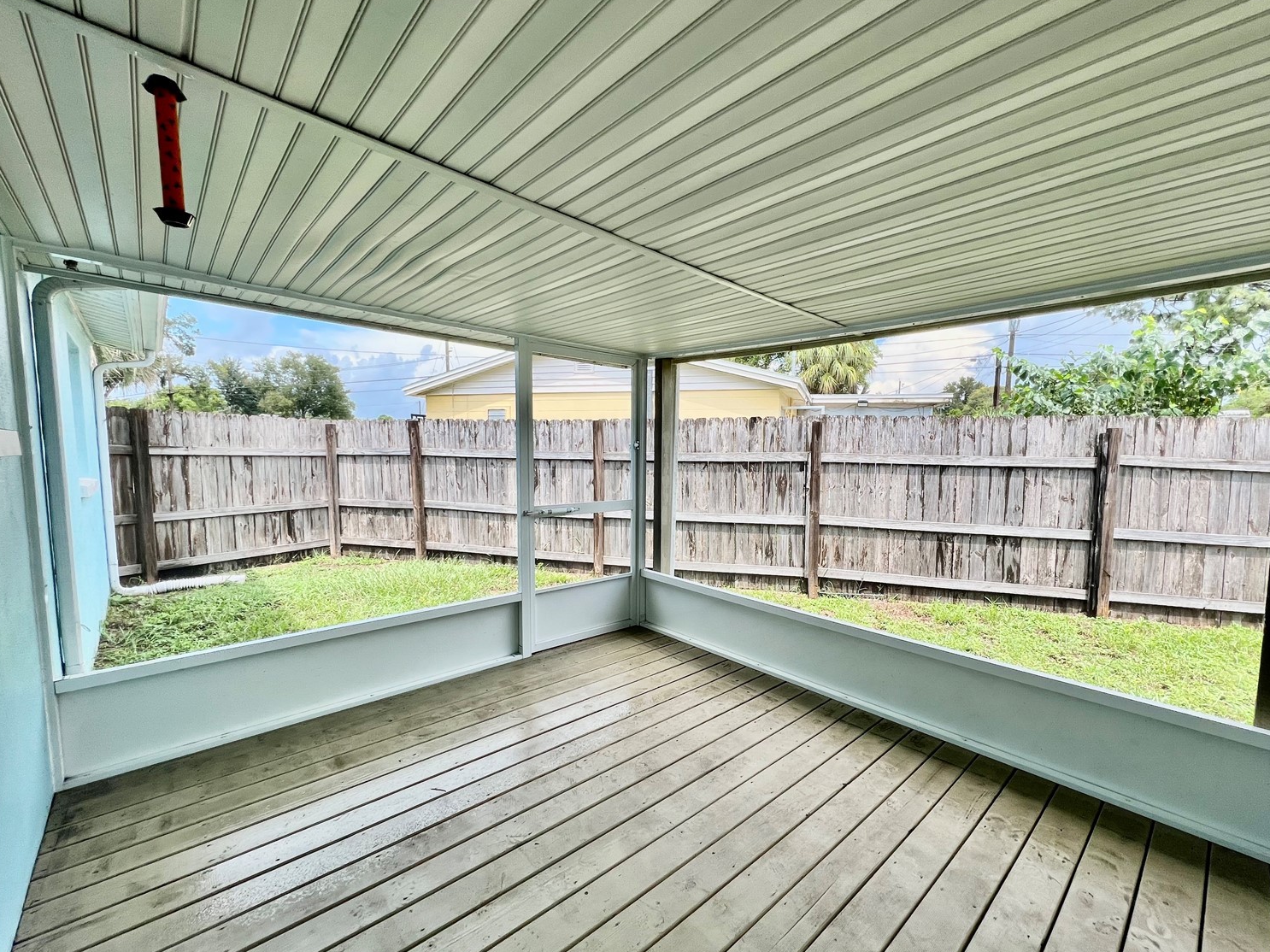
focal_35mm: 14
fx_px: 514
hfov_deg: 101.9
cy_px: 503
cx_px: 675
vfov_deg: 85.6
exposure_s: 1/271
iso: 32
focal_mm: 1.57
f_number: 1.8
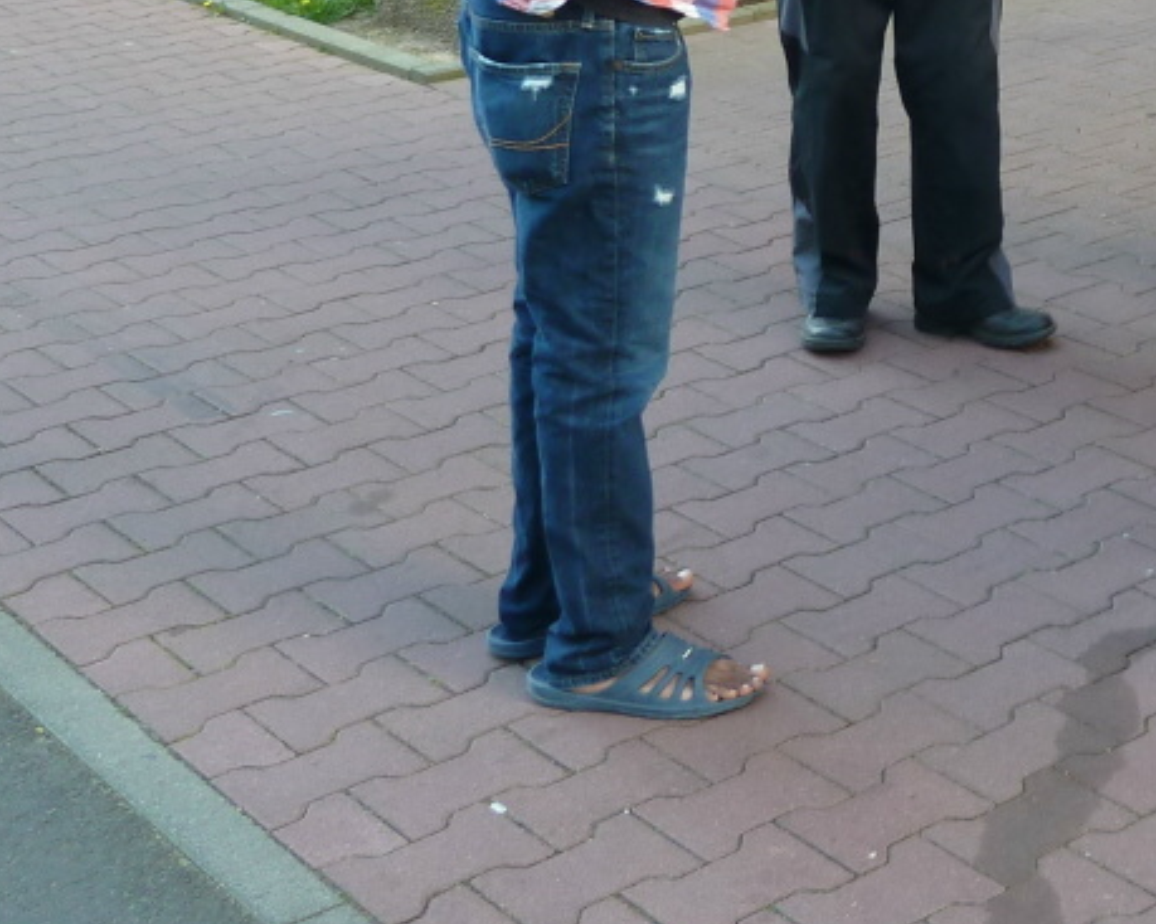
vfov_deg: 20.9
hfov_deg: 25.2
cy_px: -186
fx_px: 2326
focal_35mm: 68
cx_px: 1378
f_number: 3.3
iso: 80
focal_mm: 4.1
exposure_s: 1/50
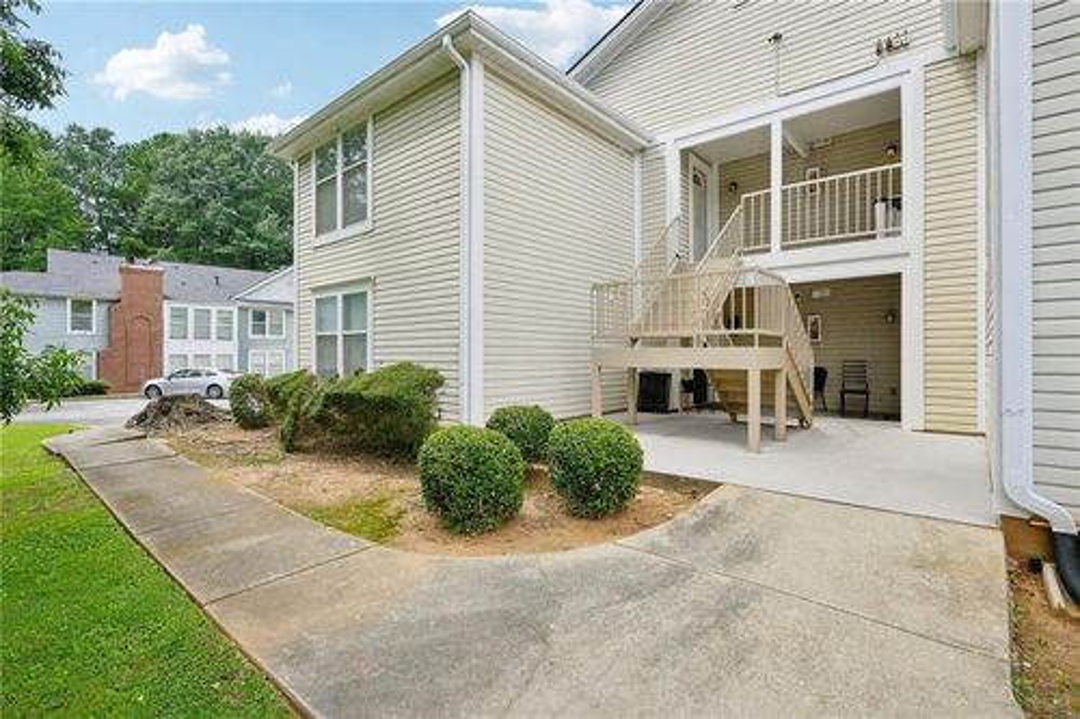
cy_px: 360
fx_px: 495
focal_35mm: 16
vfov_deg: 72.0
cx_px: 540
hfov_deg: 95.0
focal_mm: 16.5
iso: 400
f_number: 8
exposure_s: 1/1600
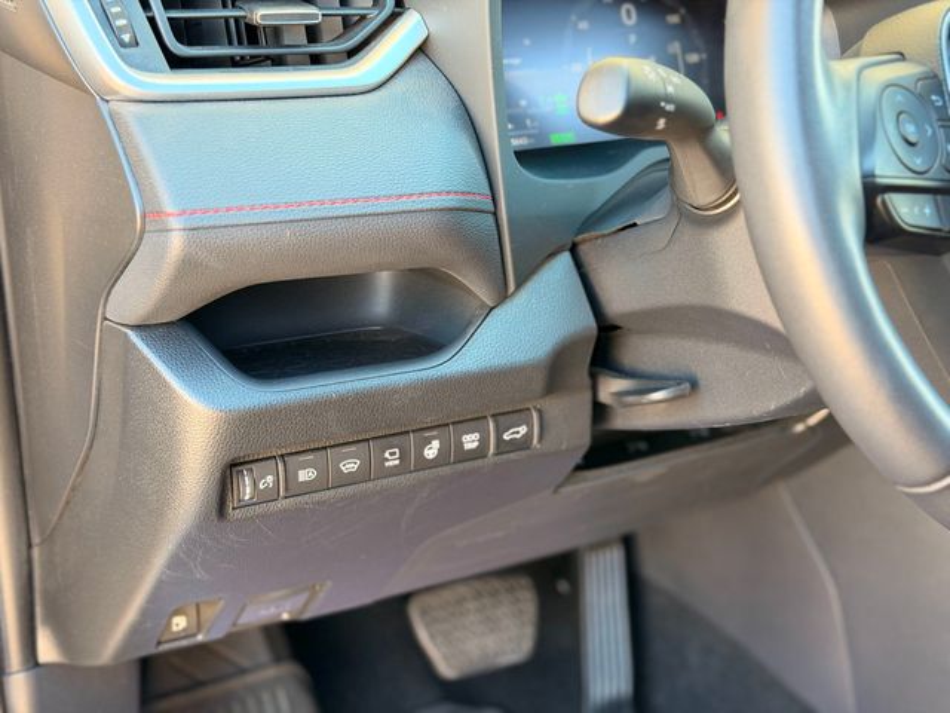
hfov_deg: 39.7
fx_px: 1317
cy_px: 356
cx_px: 475
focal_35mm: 48
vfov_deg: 30.3
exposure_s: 1/67
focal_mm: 6.76
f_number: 1.78
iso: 160
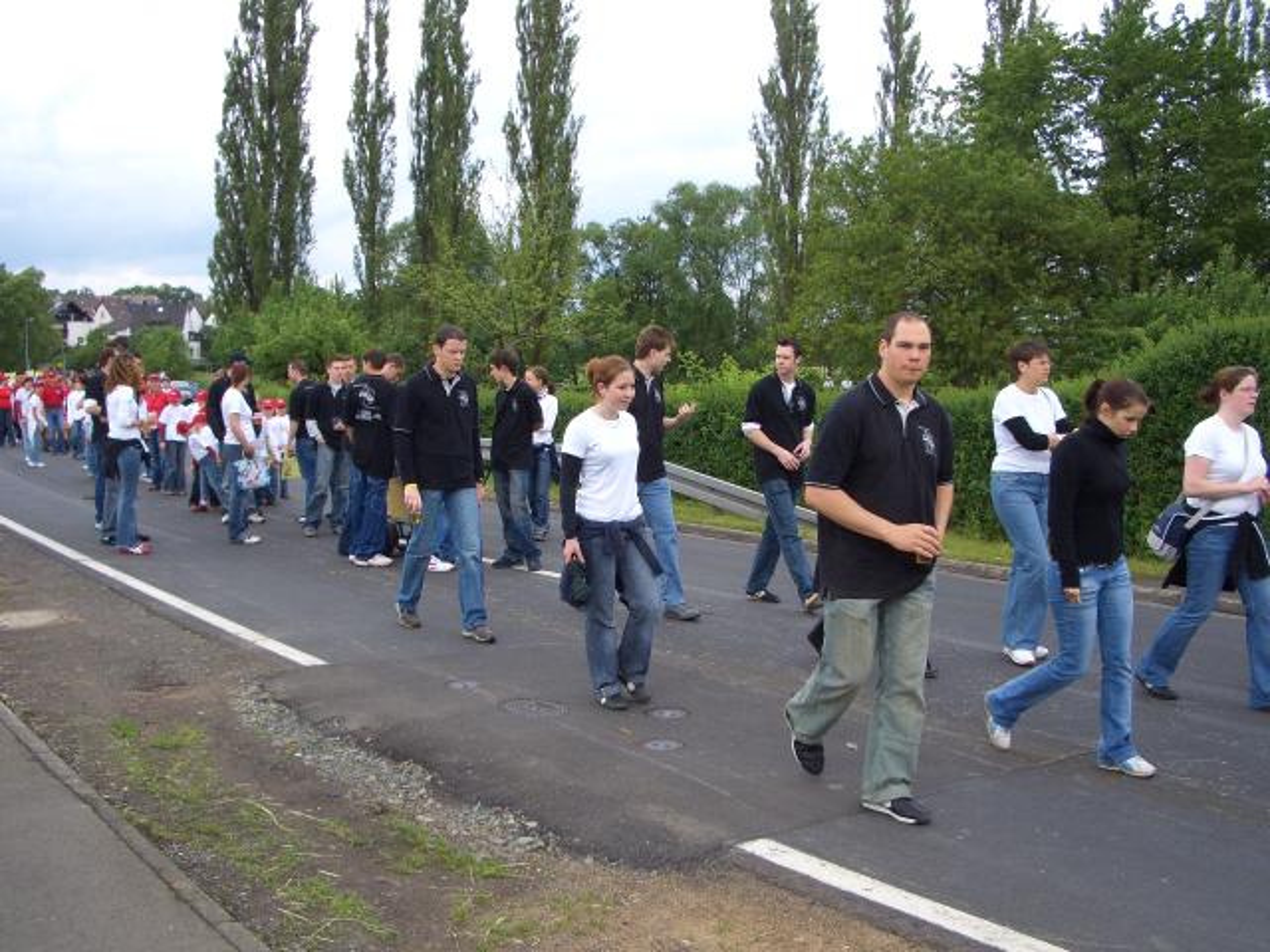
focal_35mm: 35
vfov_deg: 40.7
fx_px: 1284
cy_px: 476
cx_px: 635
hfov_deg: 52.6
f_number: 4.3
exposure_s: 1/400
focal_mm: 5.8
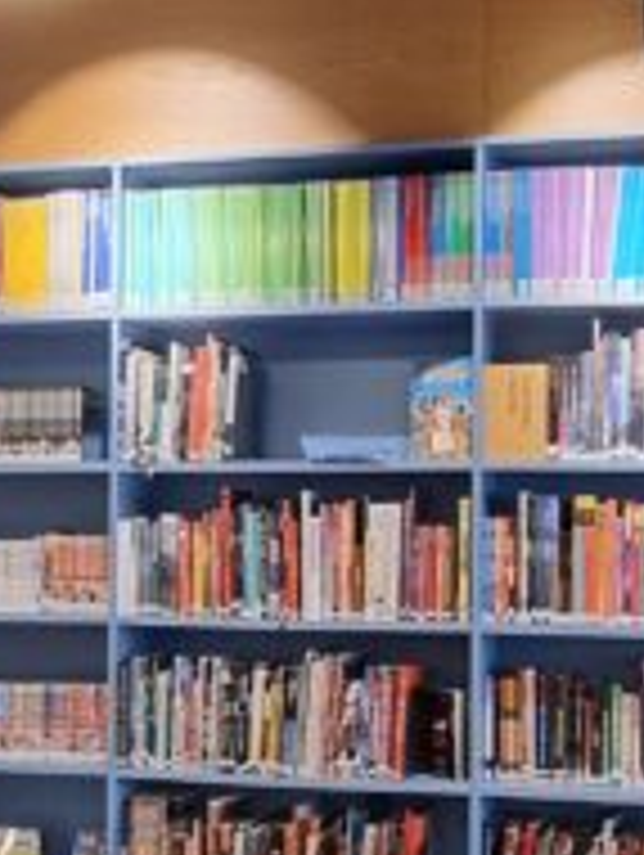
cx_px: 225
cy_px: 567
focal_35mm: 70
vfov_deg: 27.6
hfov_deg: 21.0
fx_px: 1733
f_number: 2.2
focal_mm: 2.2
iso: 320
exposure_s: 1/50
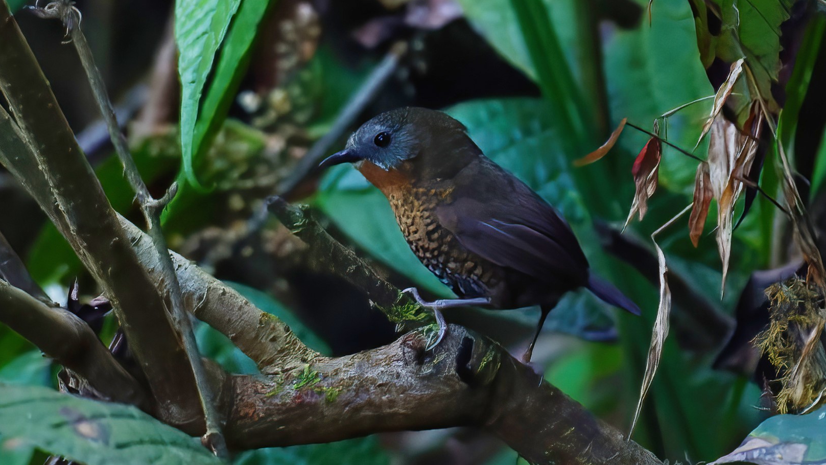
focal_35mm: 661
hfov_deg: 3.3
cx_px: 413
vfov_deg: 1.8
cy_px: 234
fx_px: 14479
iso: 3200
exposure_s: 1/320
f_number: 6.3
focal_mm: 420
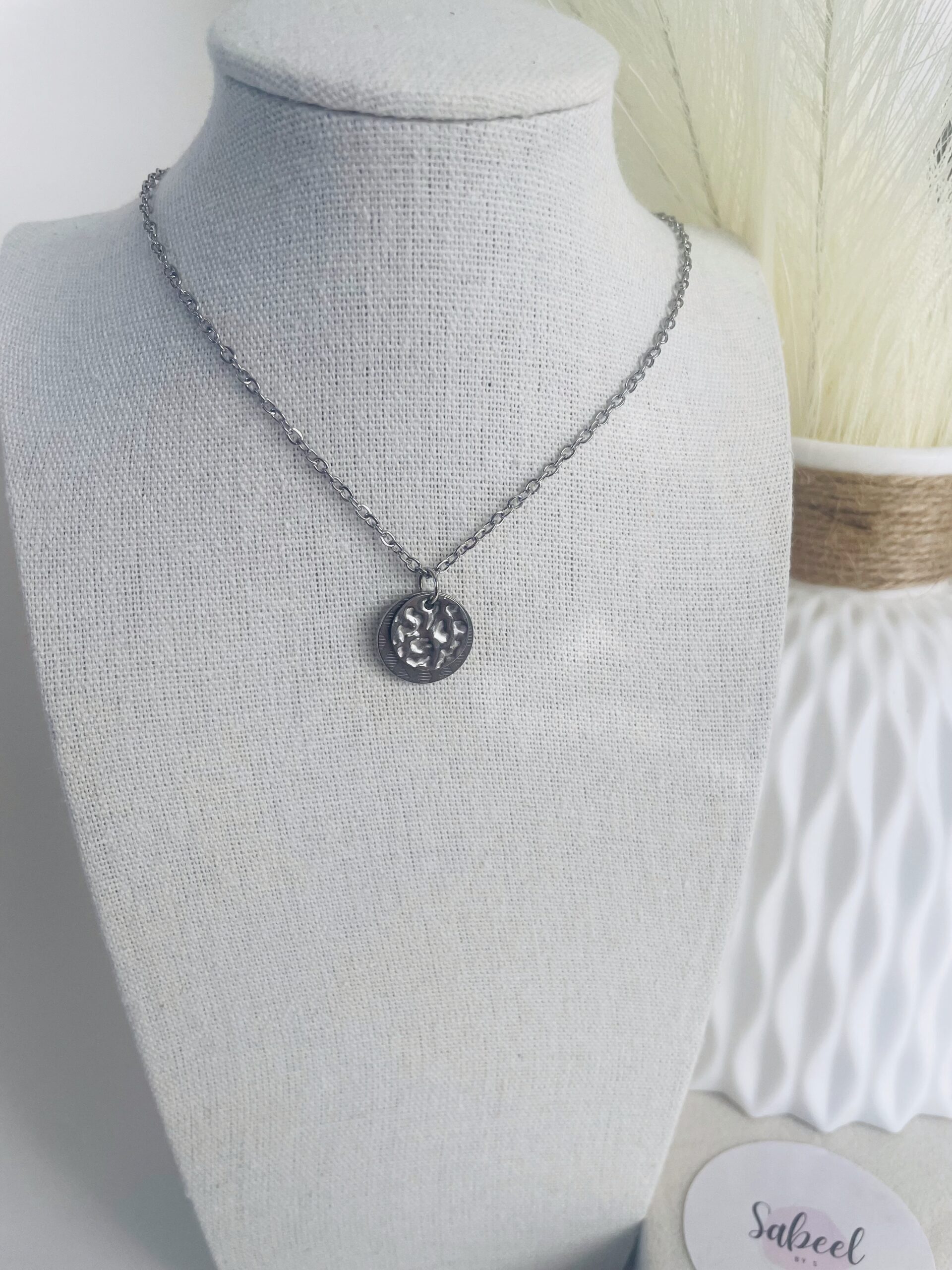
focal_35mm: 26
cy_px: 635
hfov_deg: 53.1
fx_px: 953
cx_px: 476
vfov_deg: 67.3
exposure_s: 1/287
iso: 40
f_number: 1.6
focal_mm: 4.2
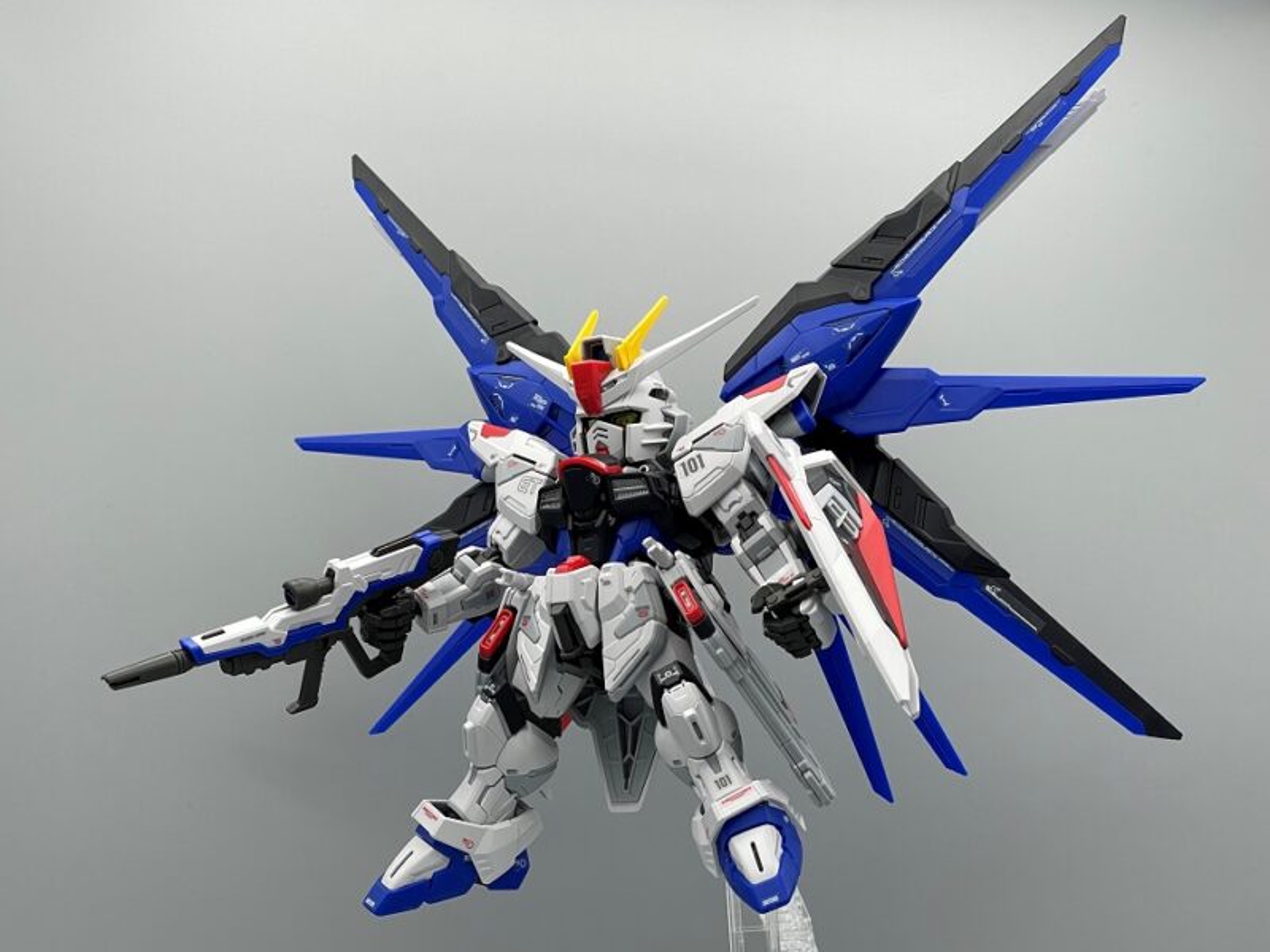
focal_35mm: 52
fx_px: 1908
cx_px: 635
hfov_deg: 36.8
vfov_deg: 28.0
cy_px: 476
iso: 25
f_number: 2
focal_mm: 6
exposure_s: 1/183
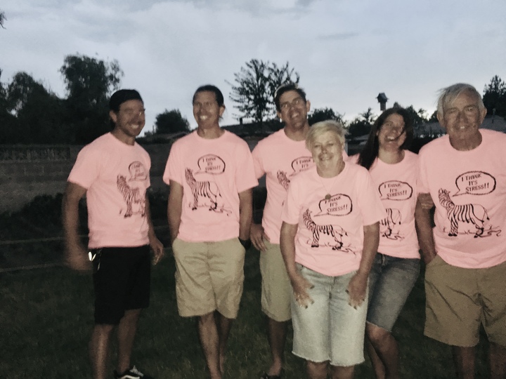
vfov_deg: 48.2
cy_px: 190
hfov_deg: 61.7
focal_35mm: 29
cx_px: 253
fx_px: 424
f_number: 2.2
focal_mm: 4.15
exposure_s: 1/16
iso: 160
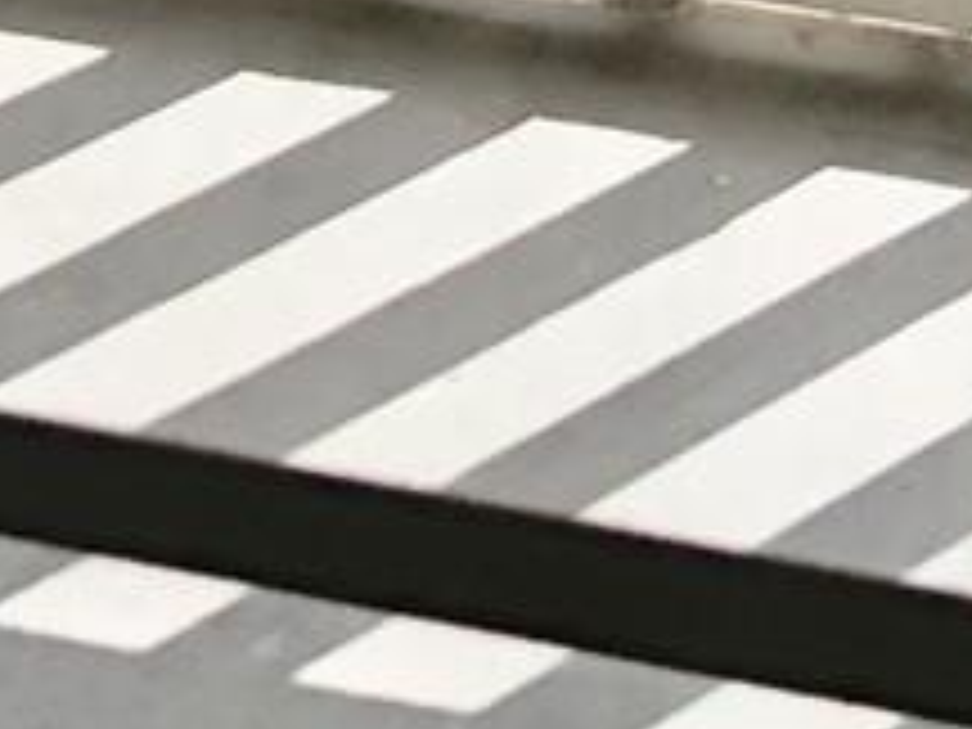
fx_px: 5812
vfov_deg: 6.4
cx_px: 598
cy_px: -1598
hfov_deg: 9.6
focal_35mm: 207
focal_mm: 4
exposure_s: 1/480
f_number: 1.8
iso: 20
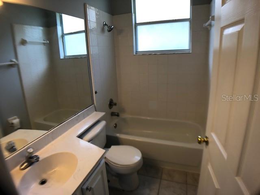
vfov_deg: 49.7
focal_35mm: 28
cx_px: 130
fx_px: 210
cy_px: 98
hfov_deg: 63.4
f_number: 1.8
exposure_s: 1/40
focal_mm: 3.99
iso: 25
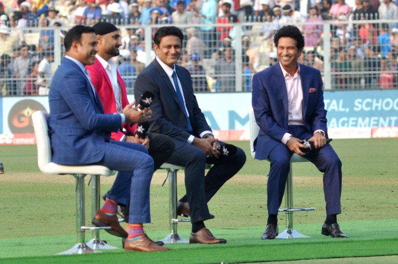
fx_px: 3312
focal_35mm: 300
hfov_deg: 6.9
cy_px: 132
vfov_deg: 4.6
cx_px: 199
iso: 500
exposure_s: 1/1000
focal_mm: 200
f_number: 6.3
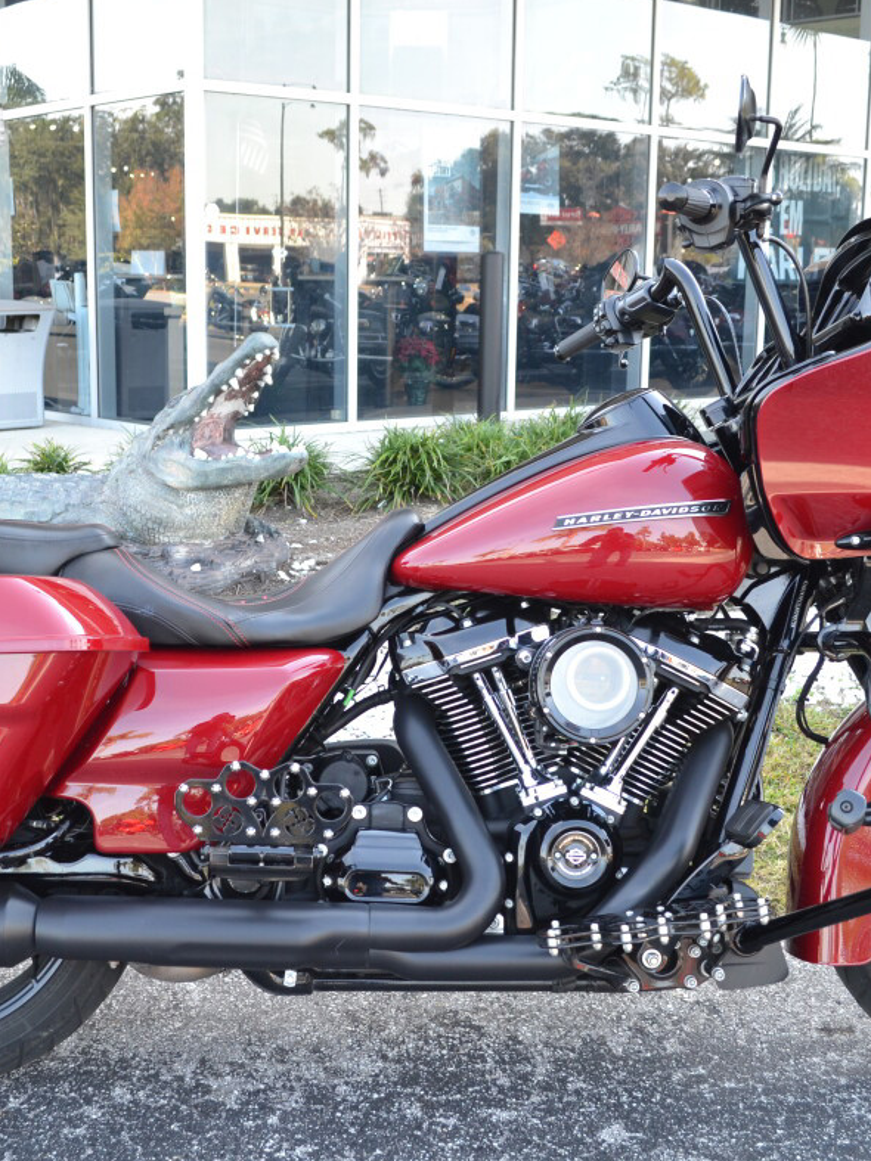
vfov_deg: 43.0
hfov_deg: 32.8
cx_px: 376
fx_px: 1477
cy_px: 583
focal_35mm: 44
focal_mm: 20
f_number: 5.6
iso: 400
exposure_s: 1/125
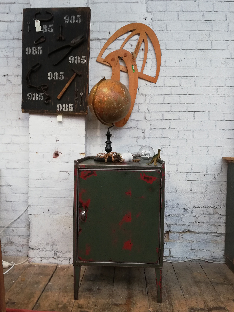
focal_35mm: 31
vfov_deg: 58.4
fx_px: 279
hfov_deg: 45.4
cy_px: 156
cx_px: 117
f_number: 2.2
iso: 125
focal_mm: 3.81
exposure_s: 1/33.3
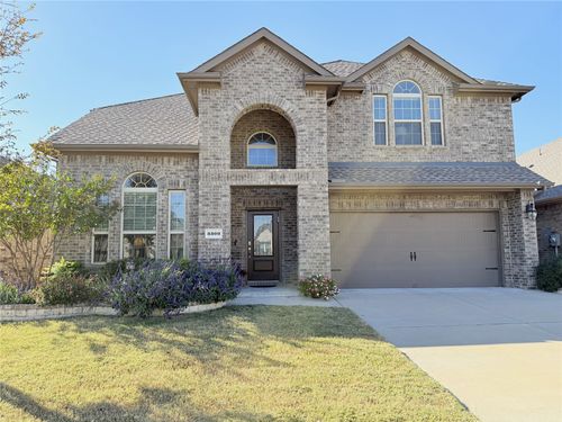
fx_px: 390
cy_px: 211
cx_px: 281
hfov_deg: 71.6
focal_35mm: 24
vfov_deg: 56.8
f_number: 1.78
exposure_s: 1/2232
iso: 100
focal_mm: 6.76
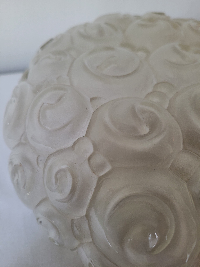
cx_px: 100
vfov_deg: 67.3
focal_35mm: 26
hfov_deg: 53.1
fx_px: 200
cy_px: 134
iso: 250
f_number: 1.8
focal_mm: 5.4
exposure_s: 1/50
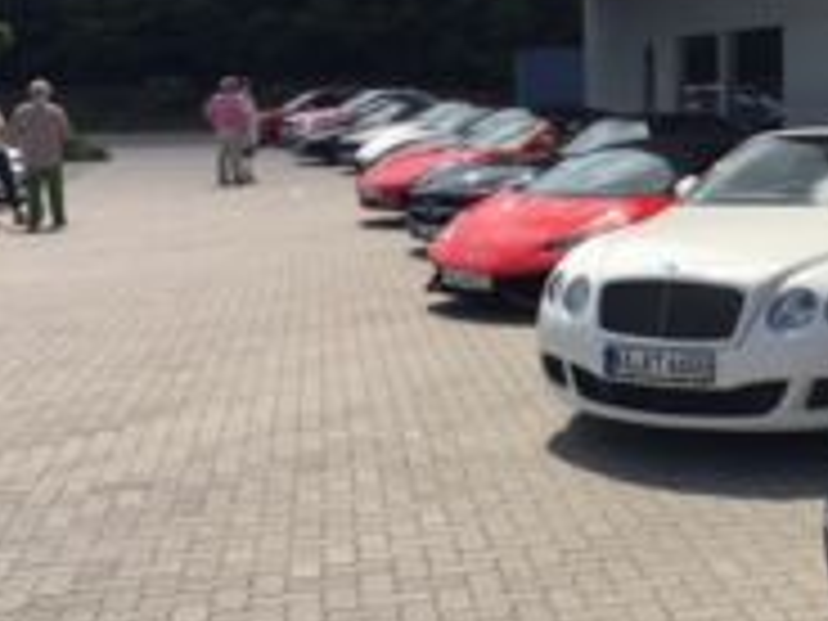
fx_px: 1507
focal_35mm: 63
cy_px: 243
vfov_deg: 23.2
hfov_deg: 29.4
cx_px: 752
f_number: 2.2
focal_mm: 4.15
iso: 25
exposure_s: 1/2747
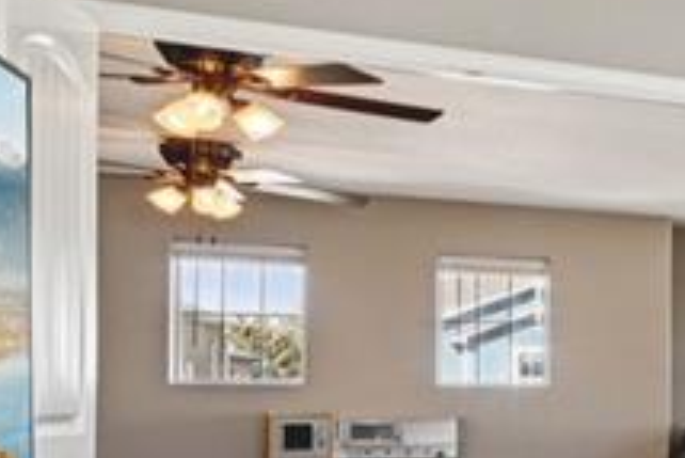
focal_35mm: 67
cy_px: 375
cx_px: 1568
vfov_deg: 20.1
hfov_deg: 16.2
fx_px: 1276
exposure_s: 1/15
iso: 400
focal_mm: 14
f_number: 11
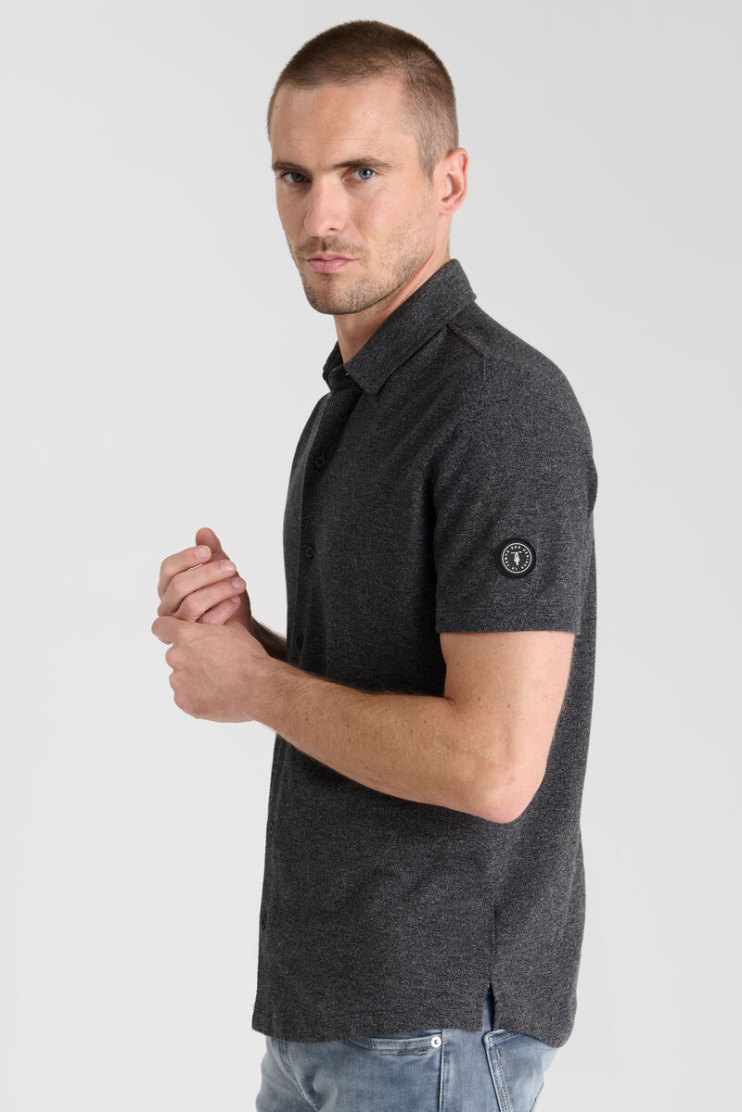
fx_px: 1546
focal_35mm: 50
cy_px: 556
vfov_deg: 39.6
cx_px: 371
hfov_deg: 27.0
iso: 100
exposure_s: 1/160
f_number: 9
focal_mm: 50
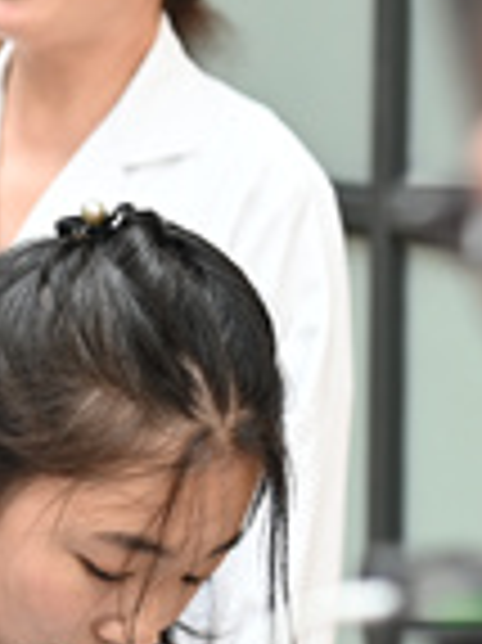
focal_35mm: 273
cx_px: -194
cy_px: 709
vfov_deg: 7.2
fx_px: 5076
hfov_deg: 5.4
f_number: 4.5
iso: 280
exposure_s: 1/60
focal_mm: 58
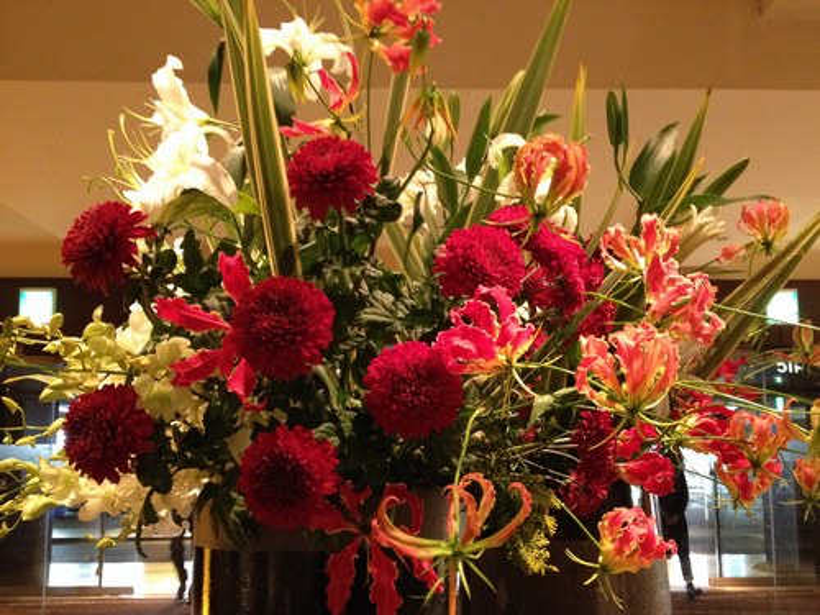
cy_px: 308
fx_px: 829
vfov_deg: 40.7
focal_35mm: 35
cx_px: 410
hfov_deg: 52.6
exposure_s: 1/20
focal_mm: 4.28
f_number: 2.4
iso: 400
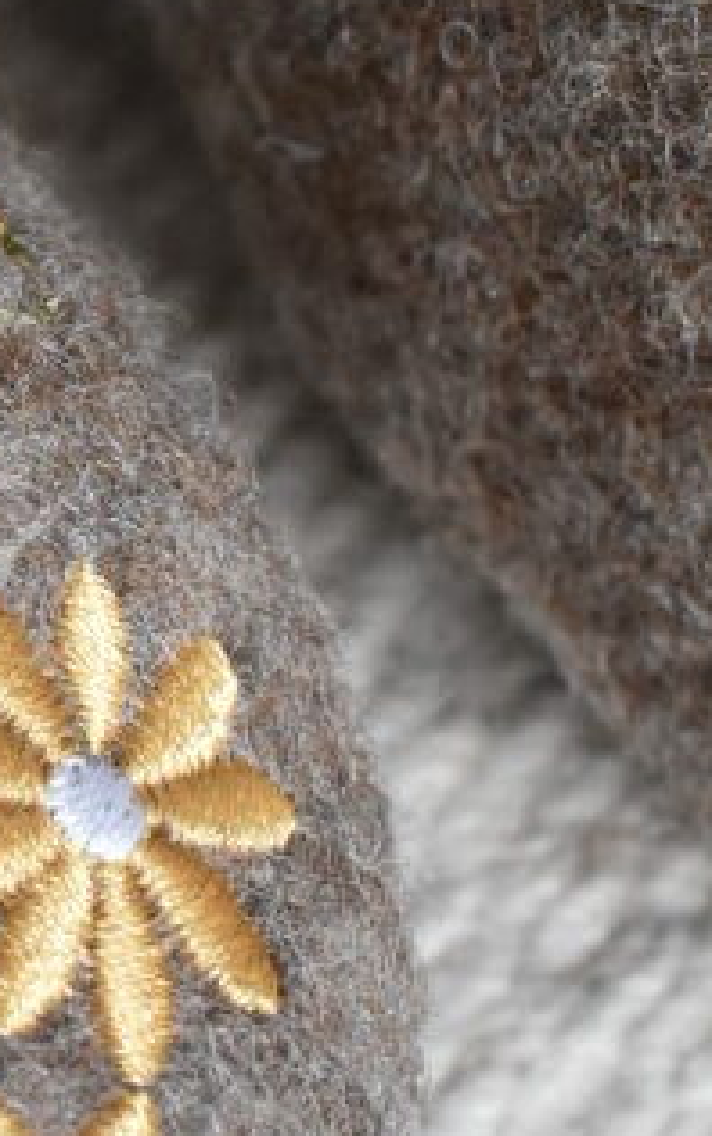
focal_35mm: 141
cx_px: -525
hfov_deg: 9.0
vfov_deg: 14.8
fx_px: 4370
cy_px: 503
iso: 1600
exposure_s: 1/80
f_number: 4.5
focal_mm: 18
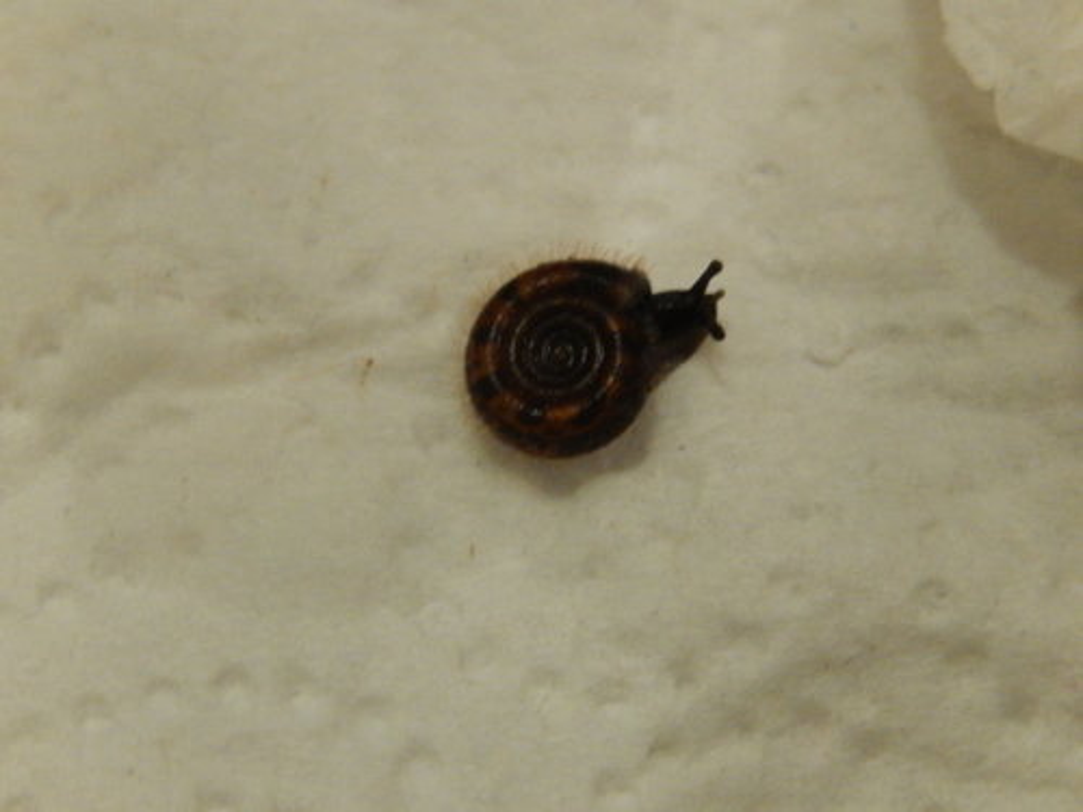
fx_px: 2972
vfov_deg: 15.6
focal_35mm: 95
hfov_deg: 20.7
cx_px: 542
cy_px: 406
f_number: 5.2
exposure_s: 1/13
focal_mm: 17
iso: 800
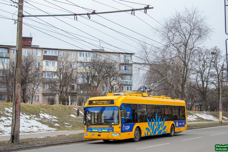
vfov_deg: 28.0
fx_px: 304
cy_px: 76
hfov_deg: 41.1
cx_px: 114
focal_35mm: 48
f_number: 7.1
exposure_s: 1/500
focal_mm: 32
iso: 400
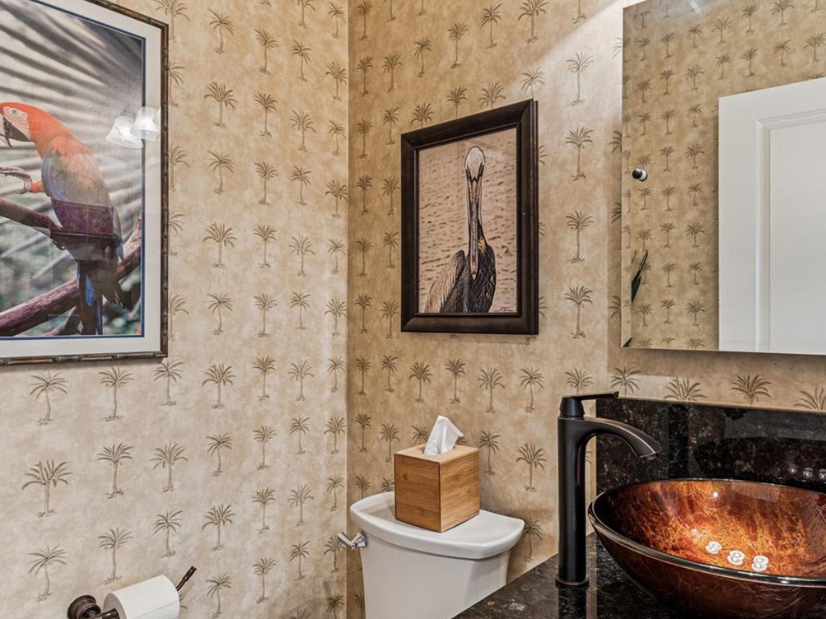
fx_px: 549
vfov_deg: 58.8
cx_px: 473
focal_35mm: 23
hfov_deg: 73.5
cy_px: 333
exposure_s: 2
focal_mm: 10
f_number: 7.1
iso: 100
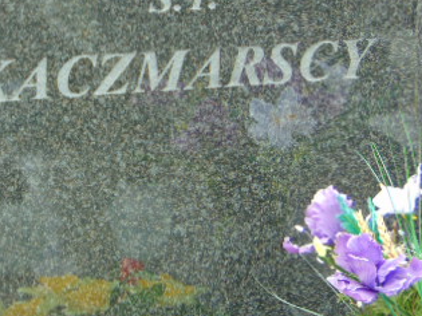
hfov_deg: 16.1
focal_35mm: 122
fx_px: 1487
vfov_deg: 12.1
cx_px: 104
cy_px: 154
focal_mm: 10.8
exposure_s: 1/80
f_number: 3.6
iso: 80
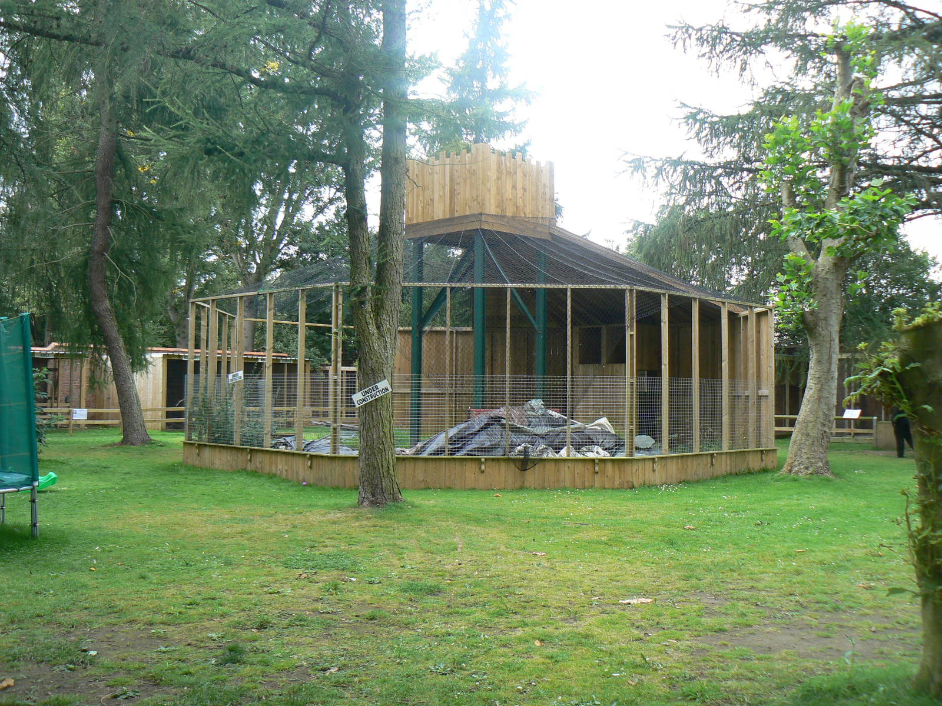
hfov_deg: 51.4
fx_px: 980
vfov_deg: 39.7
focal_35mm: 36
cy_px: 353
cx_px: 471
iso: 80
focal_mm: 6
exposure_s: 1/125
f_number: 4
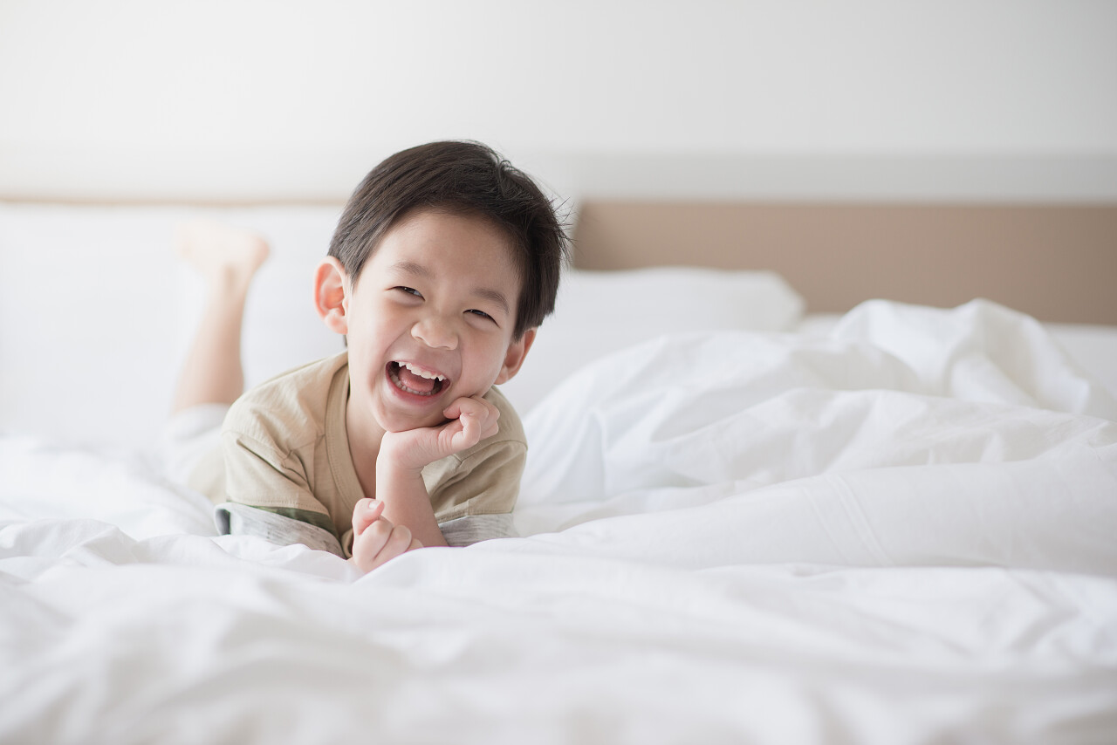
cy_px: 372
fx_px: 2638
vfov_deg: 16.1
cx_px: 558
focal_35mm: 85
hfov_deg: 23.9
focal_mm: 85
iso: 160
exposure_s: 1/400
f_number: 2.5
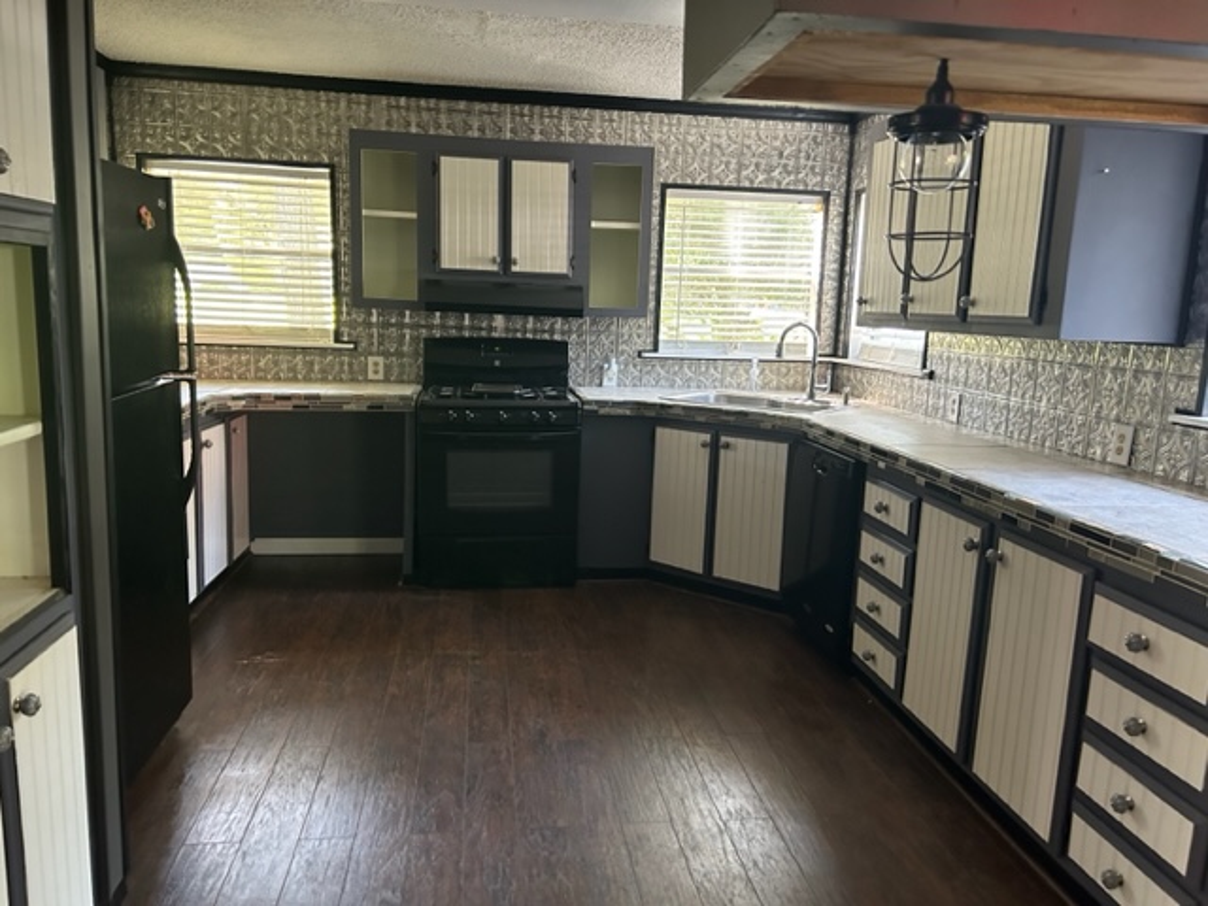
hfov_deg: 67.3
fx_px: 907
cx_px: 604
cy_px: 453
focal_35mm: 26
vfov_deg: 53.1
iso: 400
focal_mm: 5.7
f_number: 1.5
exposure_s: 1/60
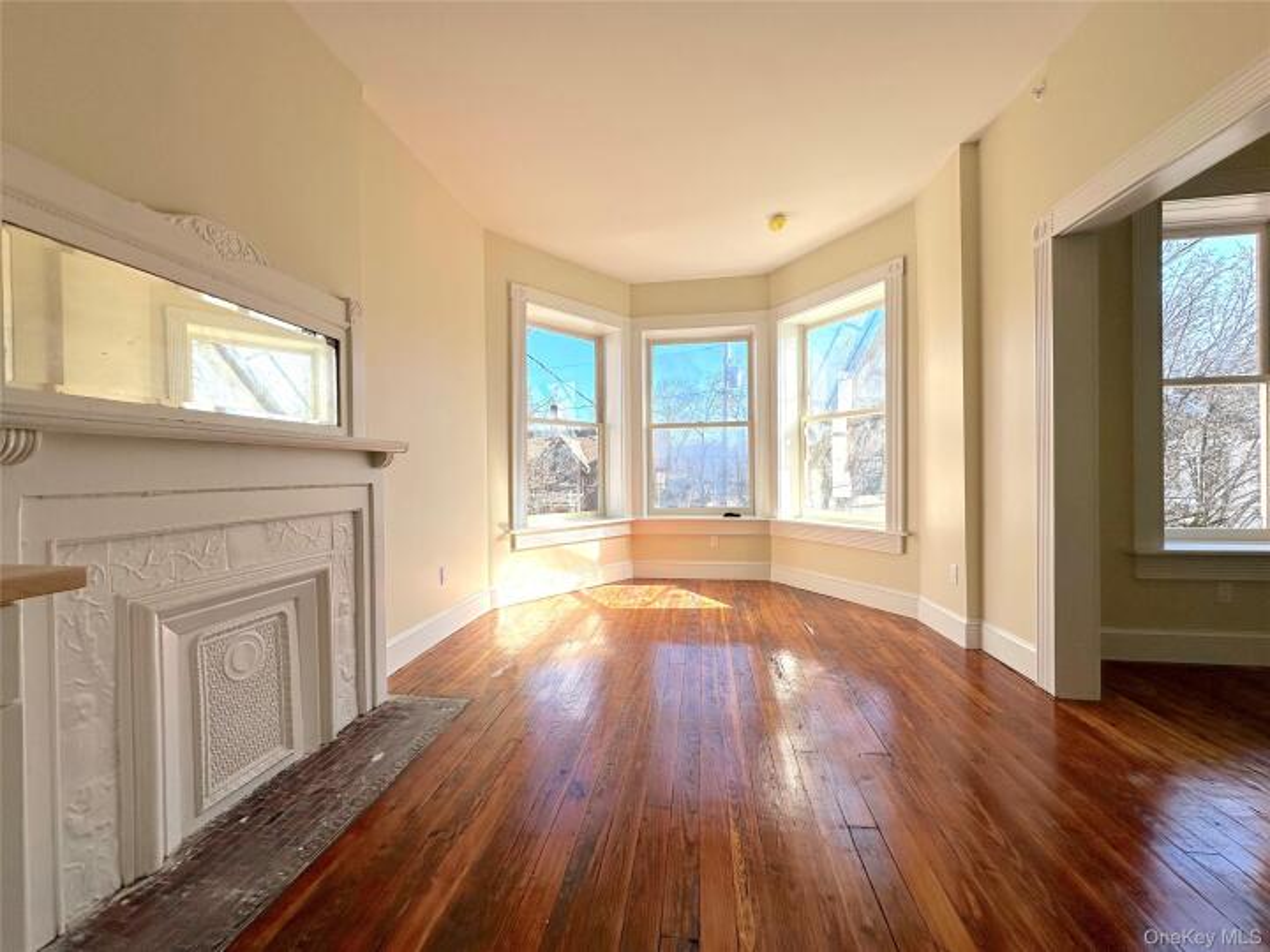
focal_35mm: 14
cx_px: 635
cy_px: 476
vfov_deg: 85.7
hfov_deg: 102.1
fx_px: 514
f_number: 2.2
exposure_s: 1/633
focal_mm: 2.22
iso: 40
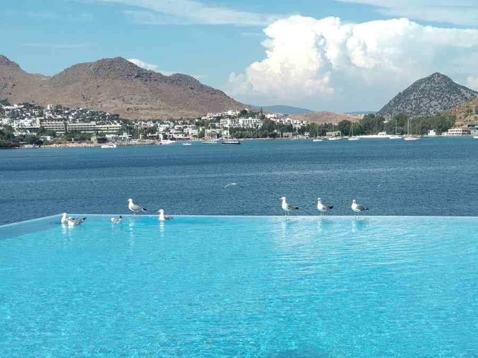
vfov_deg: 28.0
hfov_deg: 36.8
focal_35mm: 52
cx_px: 239
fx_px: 718
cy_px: 179
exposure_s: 1/783
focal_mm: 5.99
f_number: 2.6
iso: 100
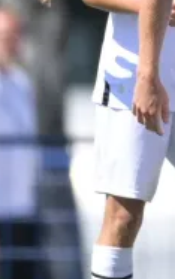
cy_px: 71
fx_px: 12650
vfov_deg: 1.3
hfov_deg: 0.8
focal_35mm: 1659
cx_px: 553
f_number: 2.8
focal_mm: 400
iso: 200
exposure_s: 1/2500
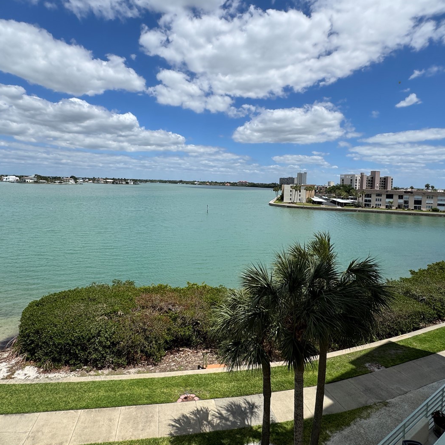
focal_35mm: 19
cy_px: 194
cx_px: 203
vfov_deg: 77.3
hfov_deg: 77.5
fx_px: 276
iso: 50
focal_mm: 2.22
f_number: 2.2
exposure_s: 1/2985
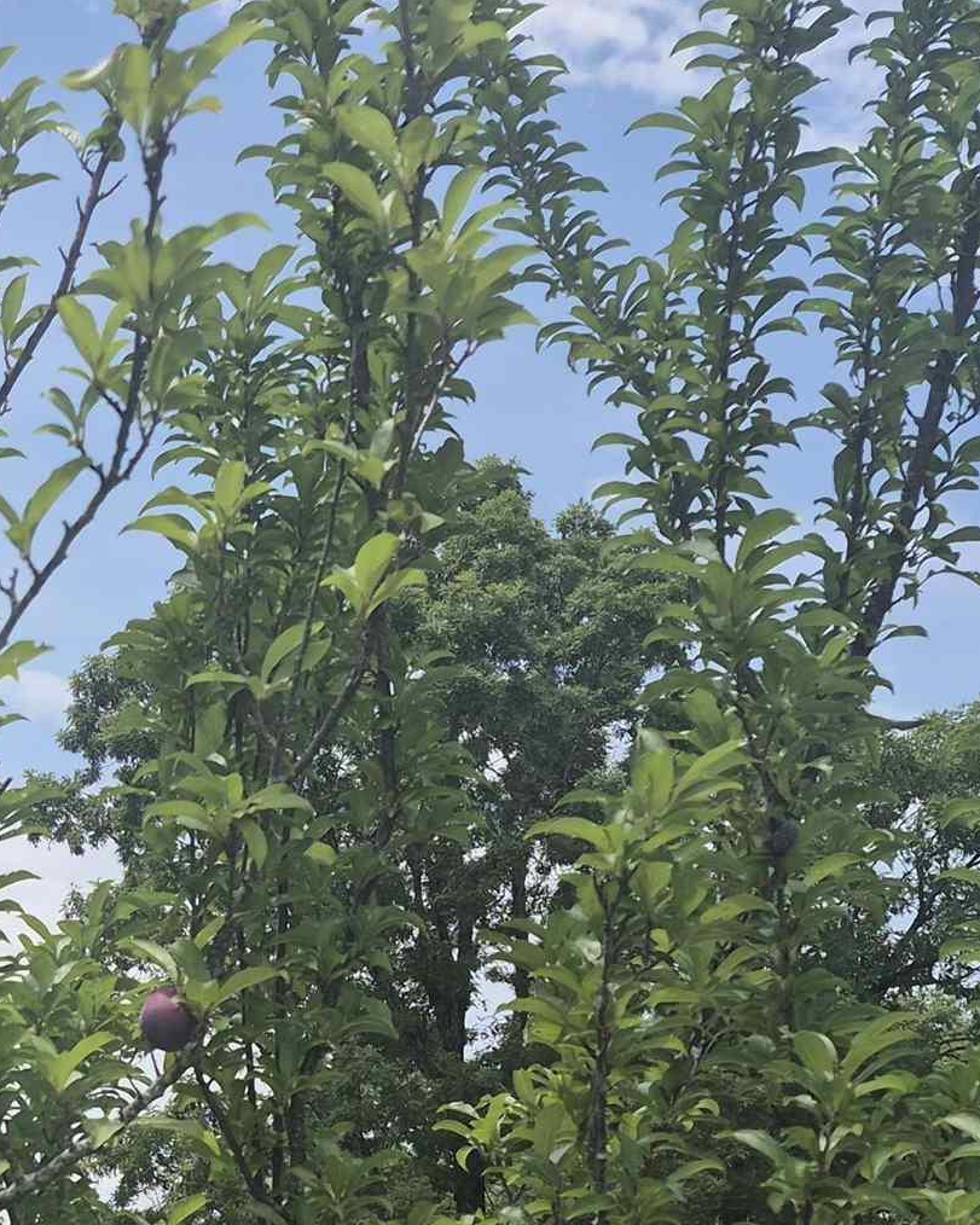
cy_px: 1099
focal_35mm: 68
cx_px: -326
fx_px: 2466
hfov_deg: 20.4
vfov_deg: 27.0
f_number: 1.8
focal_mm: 5.4
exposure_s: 1/2020
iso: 25
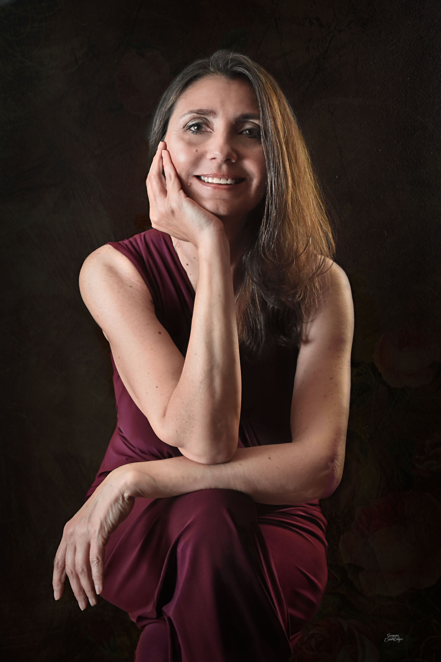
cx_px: 220
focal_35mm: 72
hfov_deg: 18.9
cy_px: 331
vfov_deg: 28.1
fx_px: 1323
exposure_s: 1/2
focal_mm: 48
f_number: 11
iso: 1600
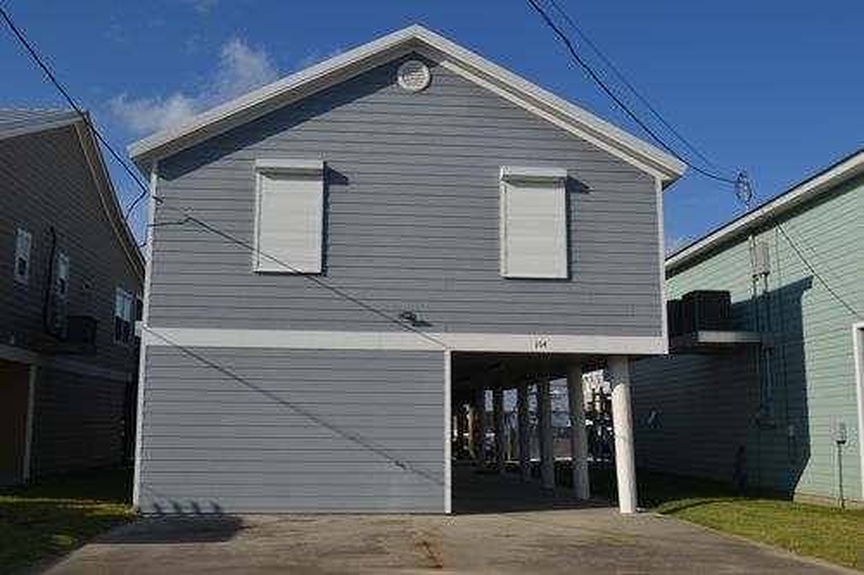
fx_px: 792
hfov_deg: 57.2
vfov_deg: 39.9
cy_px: 288
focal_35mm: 33
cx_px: 432
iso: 100
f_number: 9
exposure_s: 1/320
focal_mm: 22
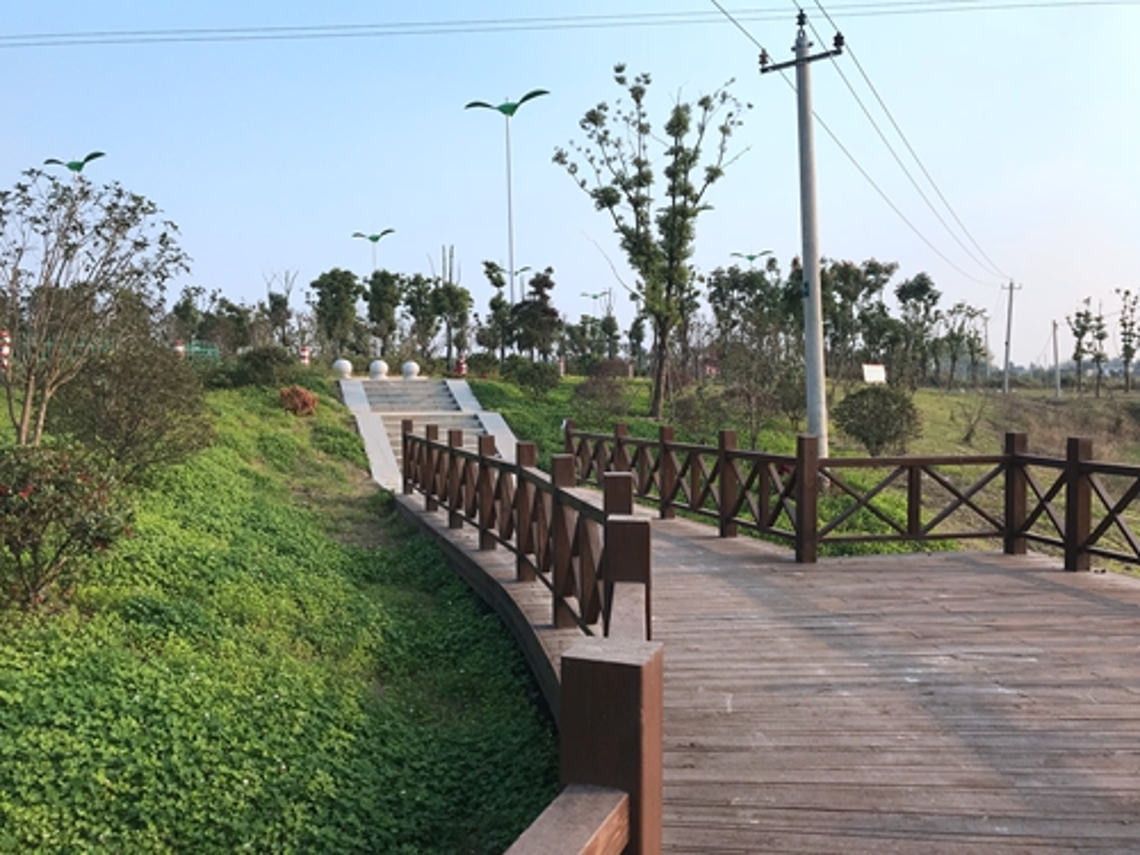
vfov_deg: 49.7
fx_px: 922
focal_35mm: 28
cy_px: 428
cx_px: 570
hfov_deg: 63.4
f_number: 1.8
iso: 20
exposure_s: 1/1153
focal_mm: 3.99
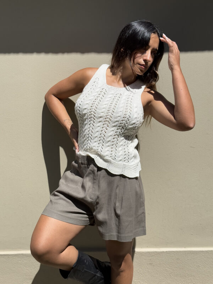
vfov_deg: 39.7
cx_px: 106
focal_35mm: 48
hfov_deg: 30.3
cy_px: 142
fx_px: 394
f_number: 1.78
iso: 100
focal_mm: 6.76
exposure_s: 1/7143
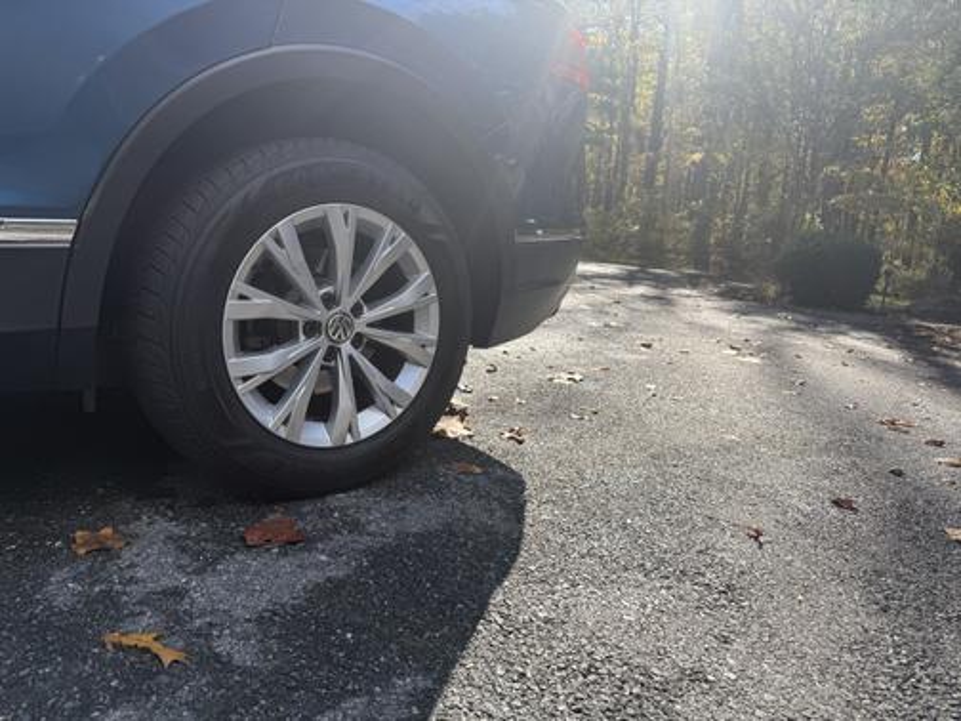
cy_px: 360
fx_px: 666
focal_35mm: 24
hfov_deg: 71.6
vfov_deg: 56.8
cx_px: 480
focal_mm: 6.76
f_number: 1.78
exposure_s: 1/1250
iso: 80
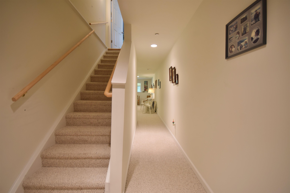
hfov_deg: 100.4
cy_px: 96
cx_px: 145
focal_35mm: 15
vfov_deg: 77.3
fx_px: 121
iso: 200
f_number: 6.3
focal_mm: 10
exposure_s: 1/8
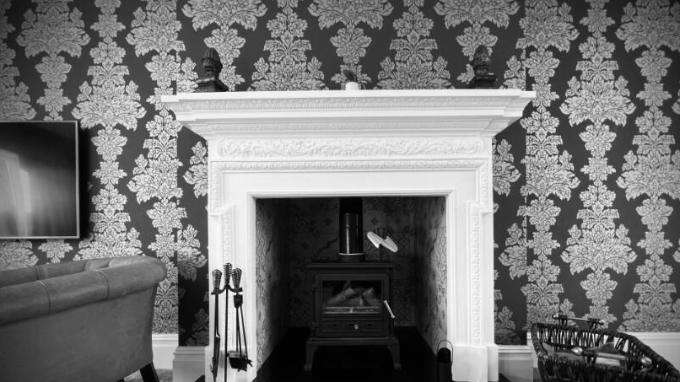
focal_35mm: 15
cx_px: 355
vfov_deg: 69.0
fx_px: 270
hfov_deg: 102.9
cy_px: 246
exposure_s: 1/50
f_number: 1.8
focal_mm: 1.57
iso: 125
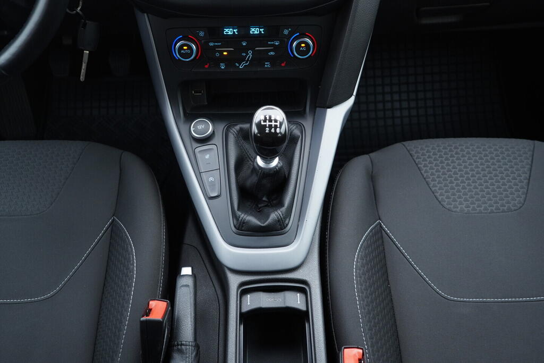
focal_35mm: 36
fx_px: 544
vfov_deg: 36.9
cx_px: 272
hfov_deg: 53.1
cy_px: 182
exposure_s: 1/40
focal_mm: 24
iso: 400
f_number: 2.8
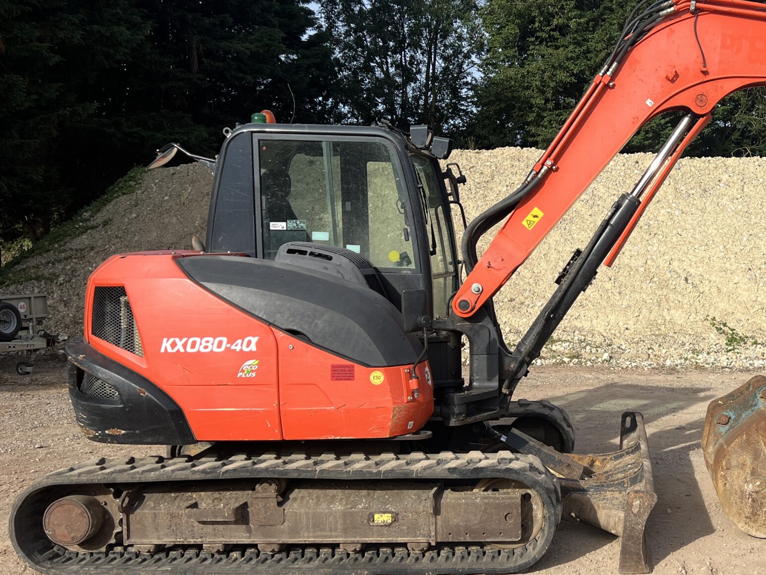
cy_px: 307
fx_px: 952
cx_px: 598
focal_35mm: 43
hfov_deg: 42.2
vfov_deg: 33.6
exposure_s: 1/3257
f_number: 1.5
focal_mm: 5.7
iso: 50
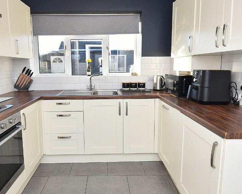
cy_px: 86
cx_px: 107
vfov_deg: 60.0
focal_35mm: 23
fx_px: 167
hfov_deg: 71.5
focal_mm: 11.5
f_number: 5
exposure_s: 1/200
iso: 280
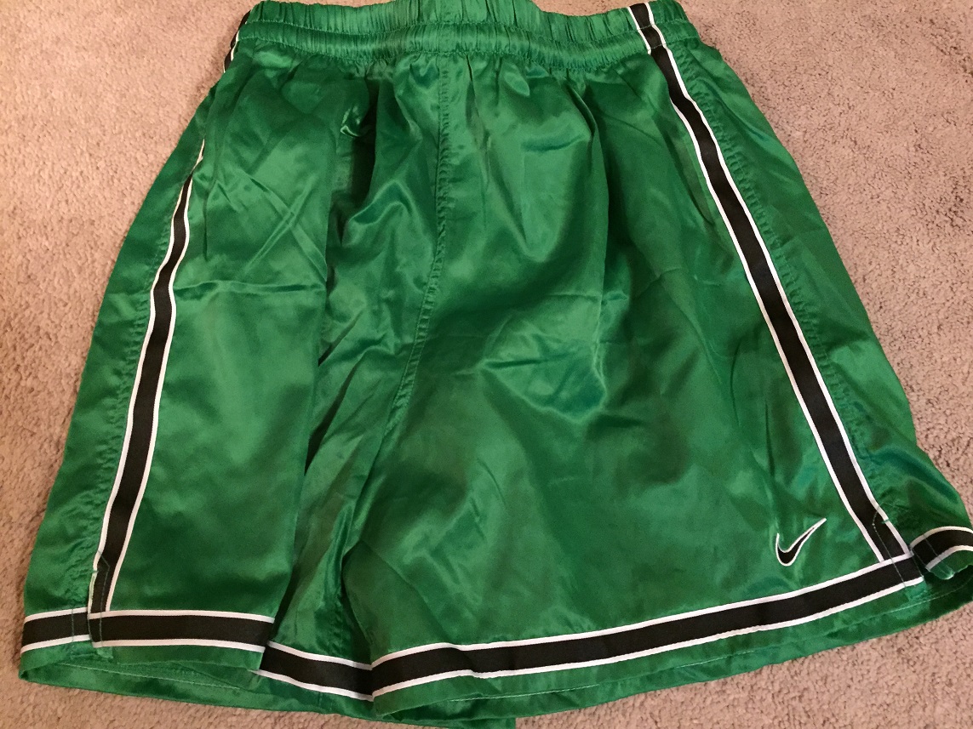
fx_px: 815
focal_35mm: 29
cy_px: 364
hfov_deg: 61.7
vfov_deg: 48.2
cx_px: 486
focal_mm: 4.15
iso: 320
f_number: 2.2
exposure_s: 1/15
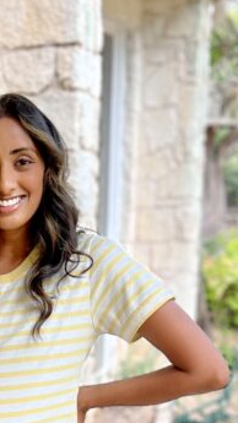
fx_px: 943
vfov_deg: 23.4
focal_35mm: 84
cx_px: -40
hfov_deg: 14.0
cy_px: 488
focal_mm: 5.7
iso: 40
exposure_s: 1/182
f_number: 1.5
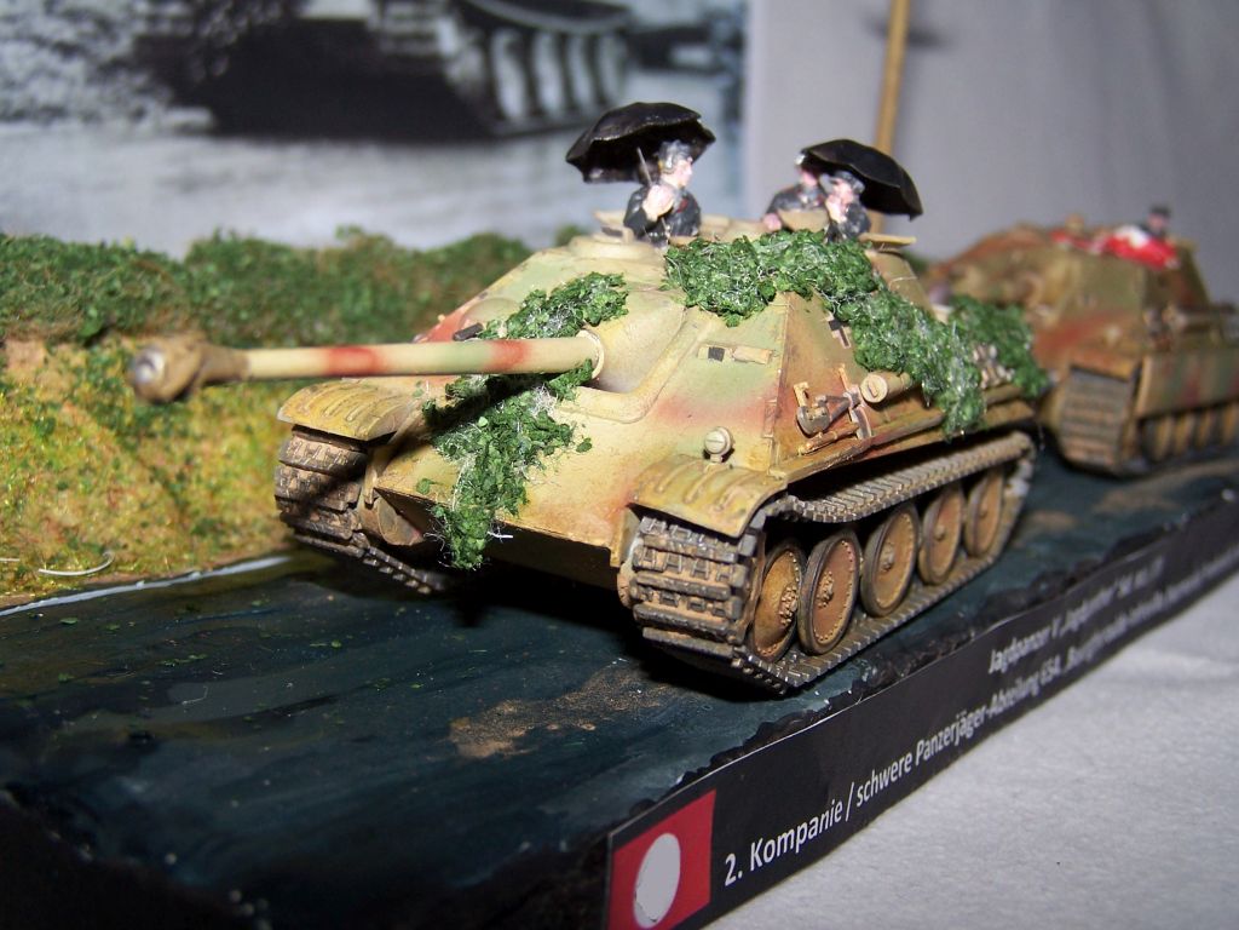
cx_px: 620
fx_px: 1825
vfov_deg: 28.6
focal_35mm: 51
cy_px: 465
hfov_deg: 37.5
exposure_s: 1/60
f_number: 3
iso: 80
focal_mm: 8.5
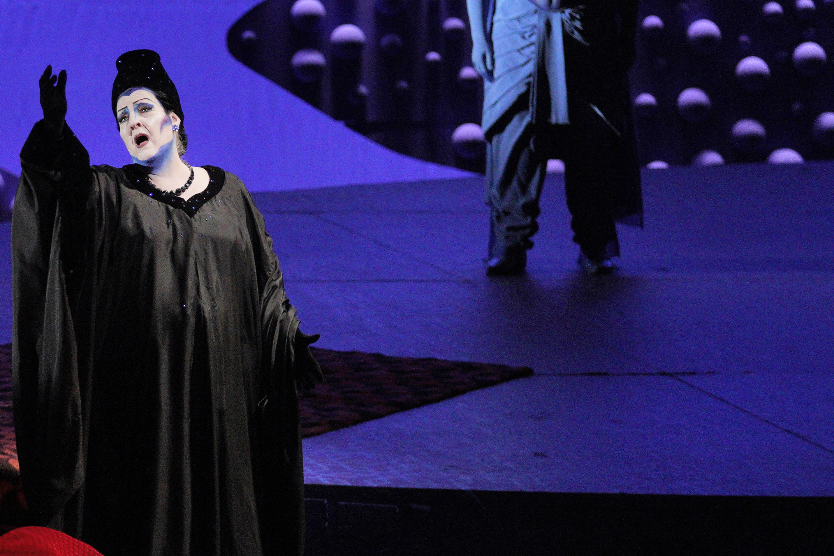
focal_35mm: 195
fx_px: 4517
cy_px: 210
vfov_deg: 7.0
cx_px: 85
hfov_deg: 10.5
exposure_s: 1/100
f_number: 2.8
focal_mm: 93
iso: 4000
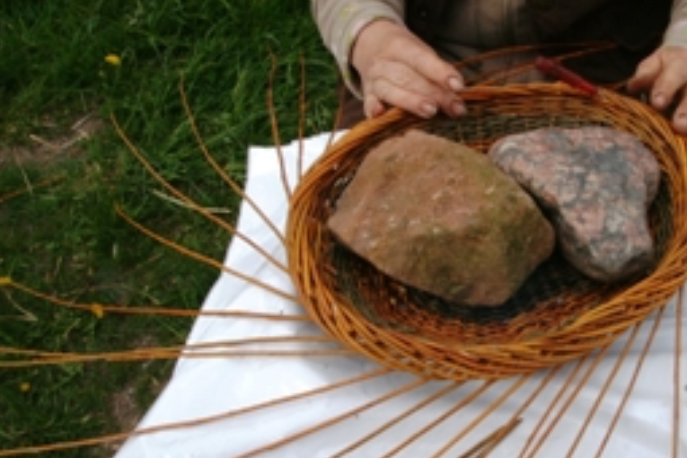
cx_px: 509
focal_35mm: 79
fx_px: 1507
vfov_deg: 17.2
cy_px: 303
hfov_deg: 25.4
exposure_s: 1/80
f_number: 22
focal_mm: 30
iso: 200
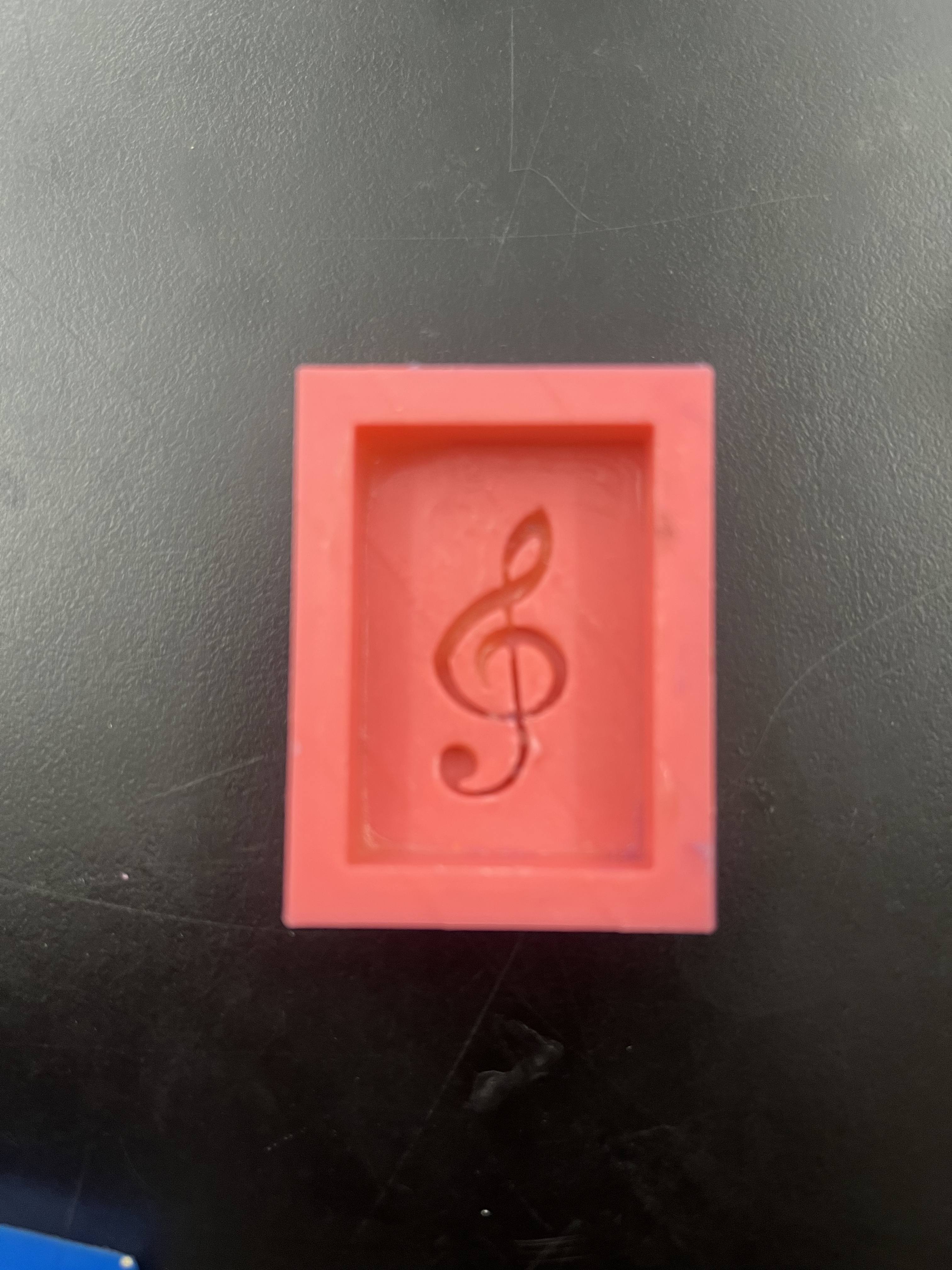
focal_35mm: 26
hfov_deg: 53.1
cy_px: 635
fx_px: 953
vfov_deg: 67.3
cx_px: 476
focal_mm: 5.1
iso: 160
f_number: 1.6
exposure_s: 1/60
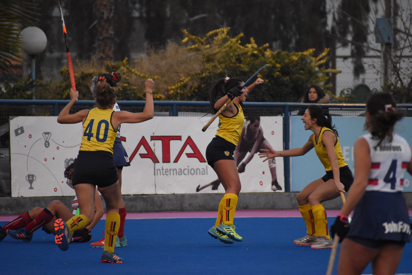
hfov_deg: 4.6
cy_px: 138
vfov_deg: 3.1
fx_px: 5151
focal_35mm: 450
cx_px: 206
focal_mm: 300
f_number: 6.3
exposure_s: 1/800
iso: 3200
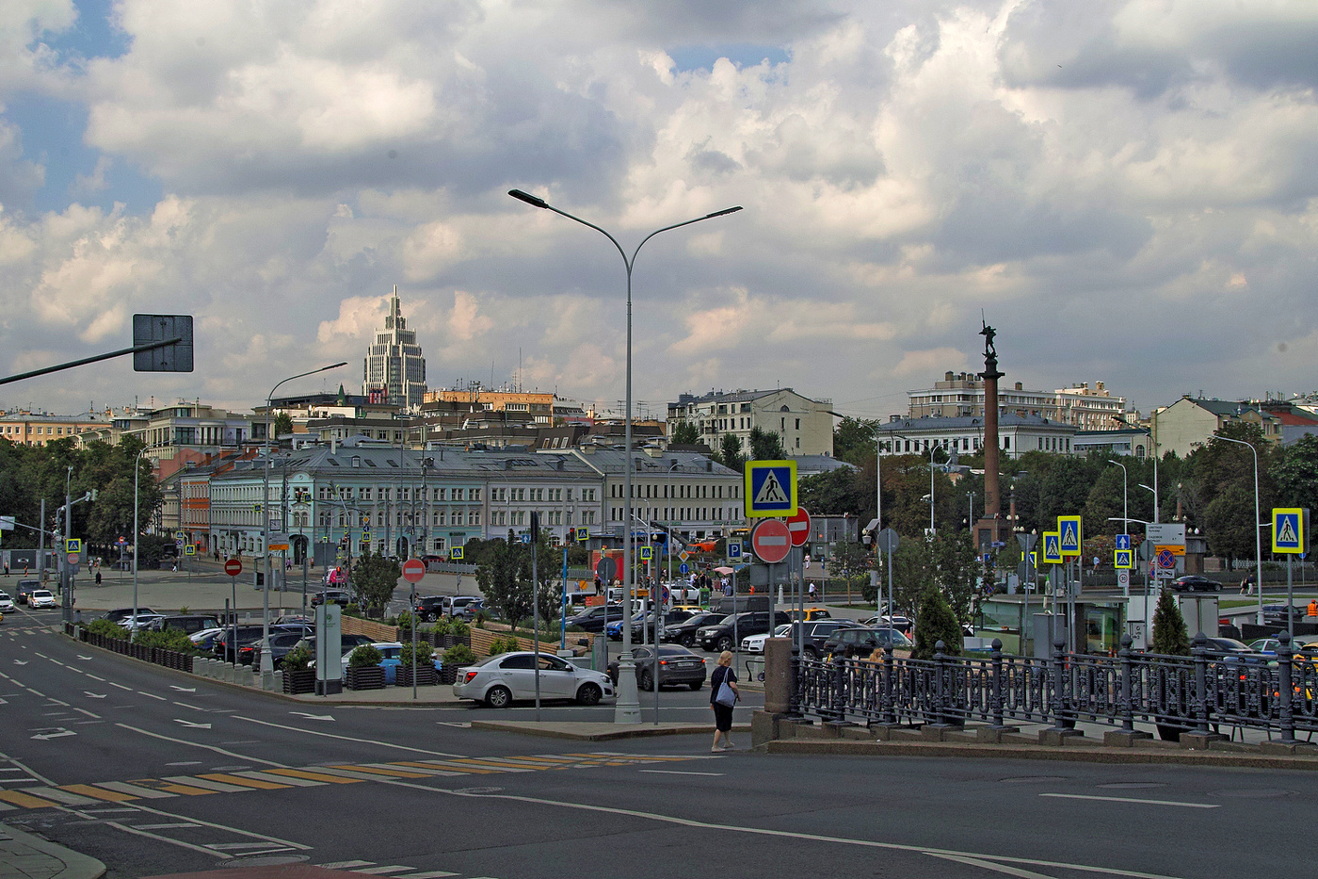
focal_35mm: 49
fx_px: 1794
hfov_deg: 40.3
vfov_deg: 27.5
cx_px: 659
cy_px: 440
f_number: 9
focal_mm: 29
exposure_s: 1/320
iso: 100
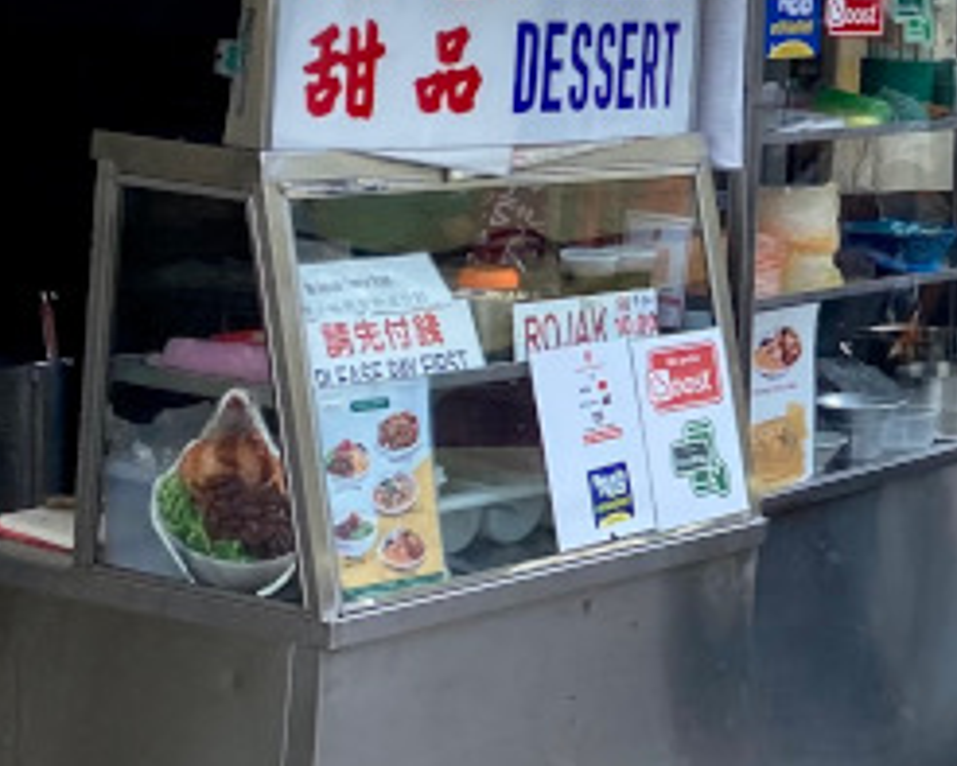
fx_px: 2918
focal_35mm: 103
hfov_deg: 15.9
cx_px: 1712
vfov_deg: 14.8
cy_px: 62
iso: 32
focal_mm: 4.25
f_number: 1.8
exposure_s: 1/693
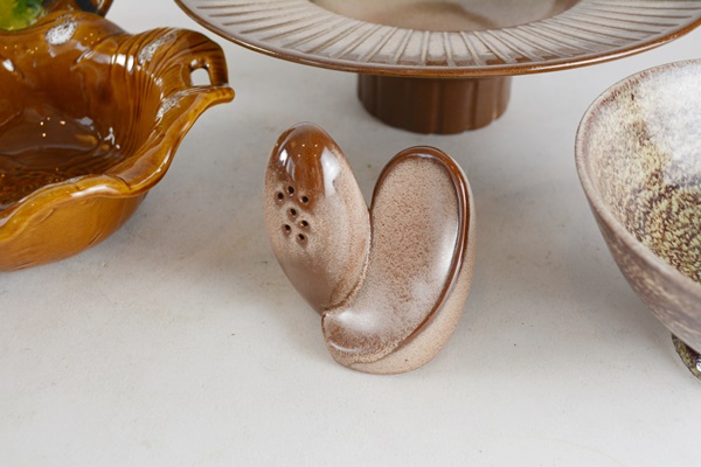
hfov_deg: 49.6
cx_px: 350
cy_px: 234
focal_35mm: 39
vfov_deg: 34.2
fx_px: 759
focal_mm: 26
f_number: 5.6
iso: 400
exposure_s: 1/125
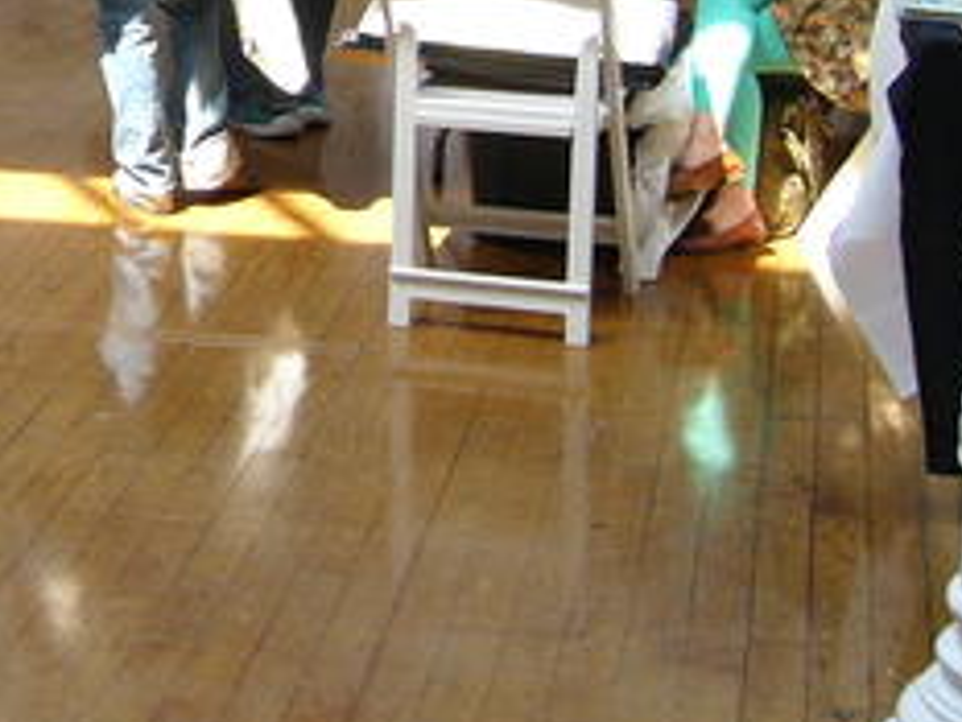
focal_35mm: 96
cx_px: -136
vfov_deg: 14.8
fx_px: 2669
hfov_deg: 19.4
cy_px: -206
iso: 100
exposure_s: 1/80
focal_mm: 5.8
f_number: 2.8
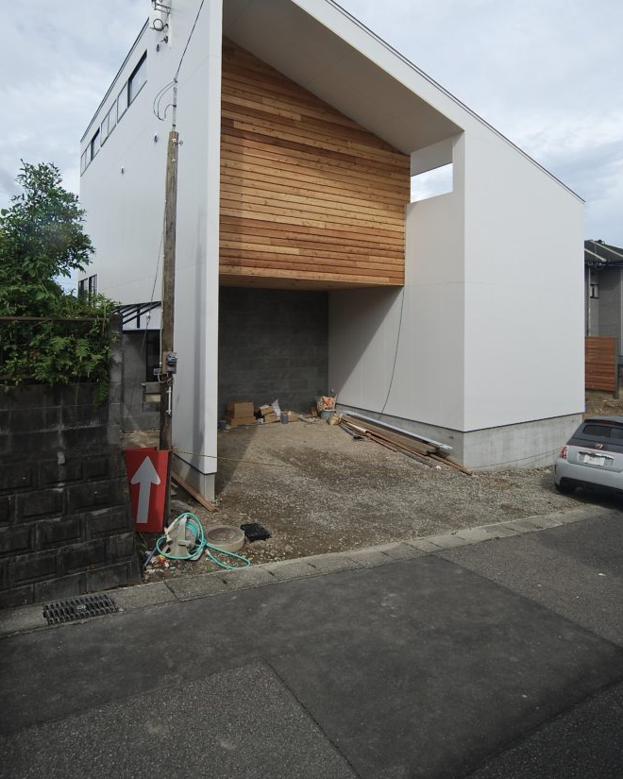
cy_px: 311
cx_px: 320
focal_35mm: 21
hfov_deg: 65.5
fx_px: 484
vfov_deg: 76.7
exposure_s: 1/250
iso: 100
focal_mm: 12
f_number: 8
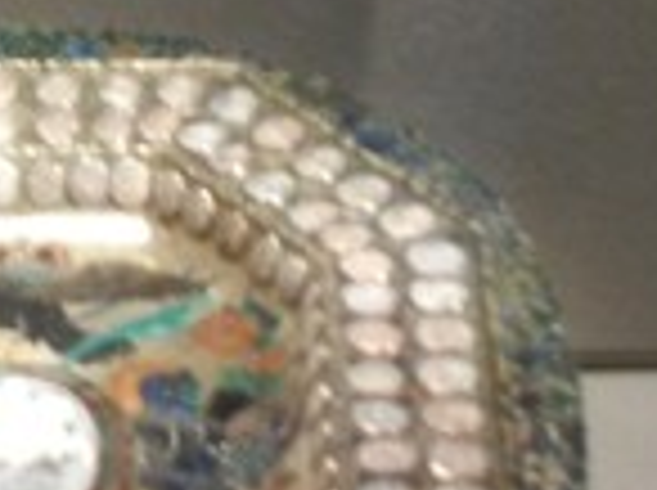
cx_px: 68
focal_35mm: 211
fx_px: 3998
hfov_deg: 9.4
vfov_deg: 6.5
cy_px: -863
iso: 200
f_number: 3.5
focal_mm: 5.4
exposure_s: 1/4.1
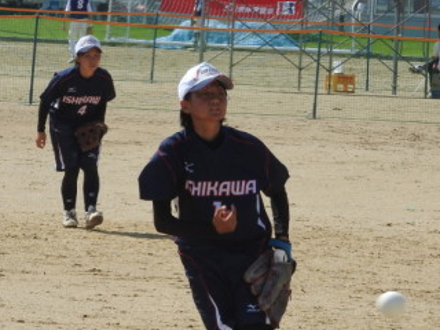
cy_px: 235
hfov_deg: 4.8
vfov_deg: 3.6
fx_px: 5237
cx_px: 199
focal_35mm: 412
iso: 100
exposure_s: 1/640
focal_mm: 39.4
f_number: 5.3
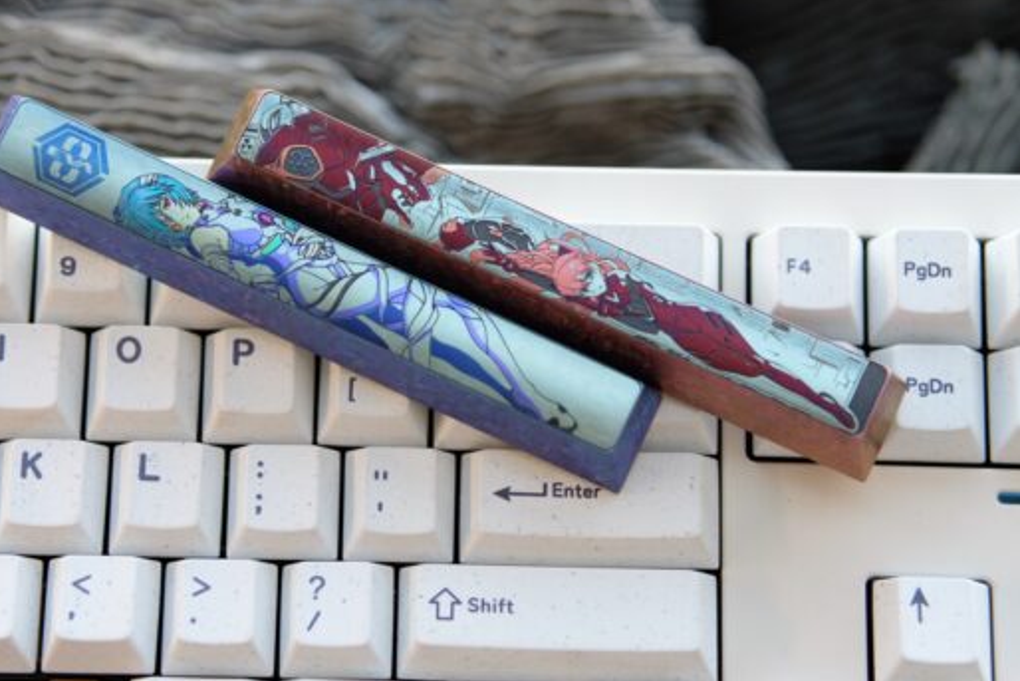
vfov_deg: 14.0
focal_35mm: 98
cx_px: 431
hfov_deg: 20.8
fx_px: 2777
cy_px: 318
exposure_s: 1/140
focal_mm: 56
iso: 200
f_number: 2.5
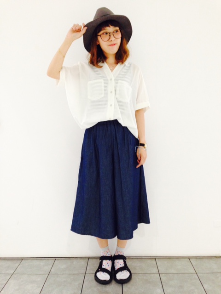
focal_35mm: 33
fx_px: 281
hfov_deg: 42.9
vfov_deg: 55.4
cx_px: 110
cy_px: 147
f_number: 2.4
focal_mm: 4.12
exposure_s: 1/20
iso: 200
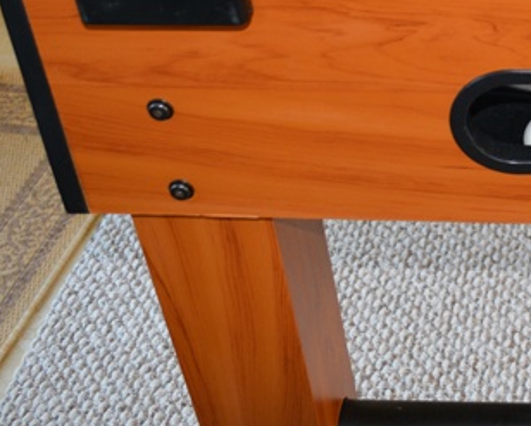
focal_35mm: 74
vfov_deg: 19.9
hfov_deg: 24.0
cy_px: -28
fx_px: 1164
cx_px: 591
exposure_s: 1/60
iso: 400
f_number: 3.5
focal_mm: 18
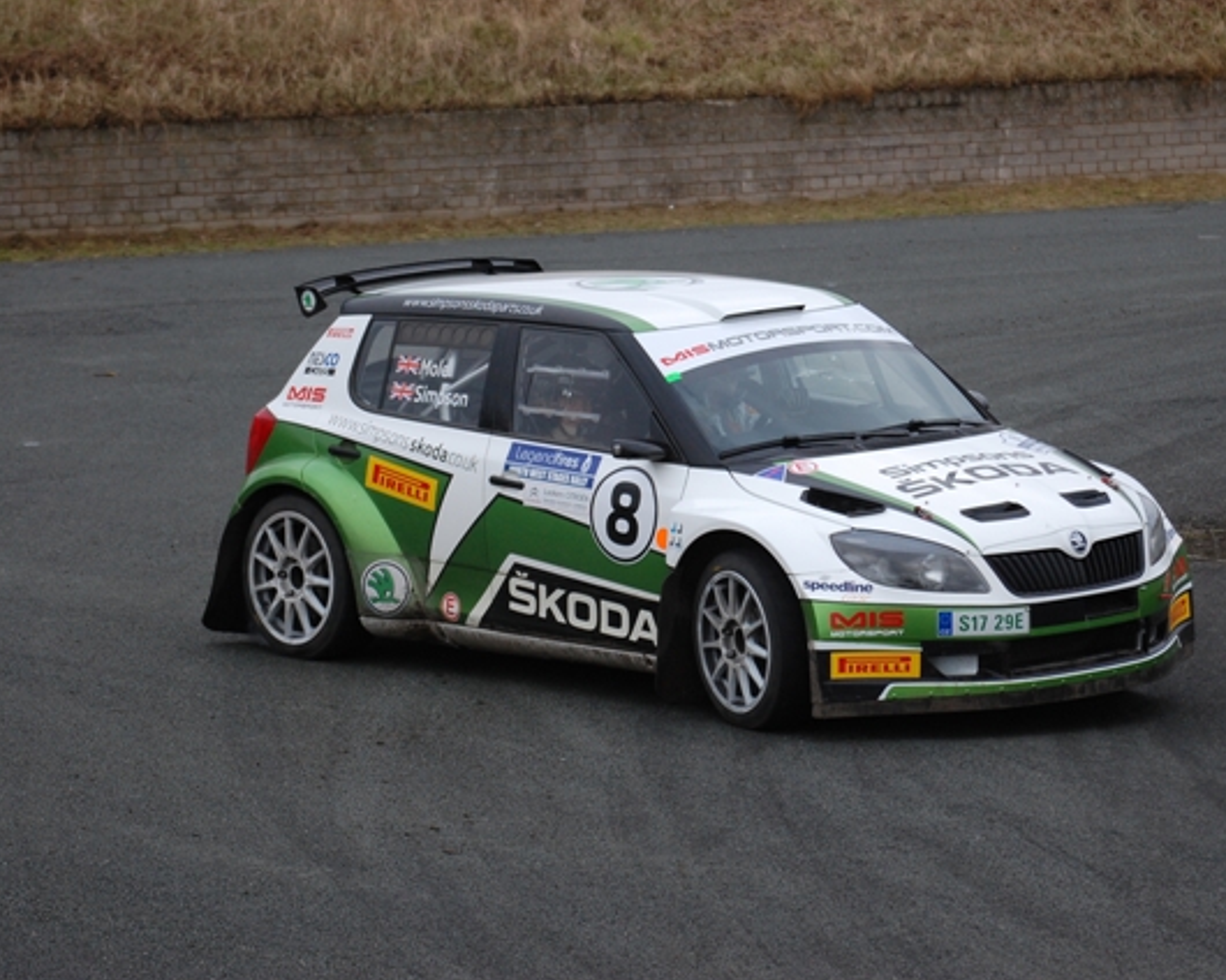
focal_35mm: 204
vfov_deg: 7.6
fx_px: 7402
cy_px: 490
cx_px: 685
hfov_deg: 9.5
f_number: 4.5
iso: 560
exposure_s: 1/500
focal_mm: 120
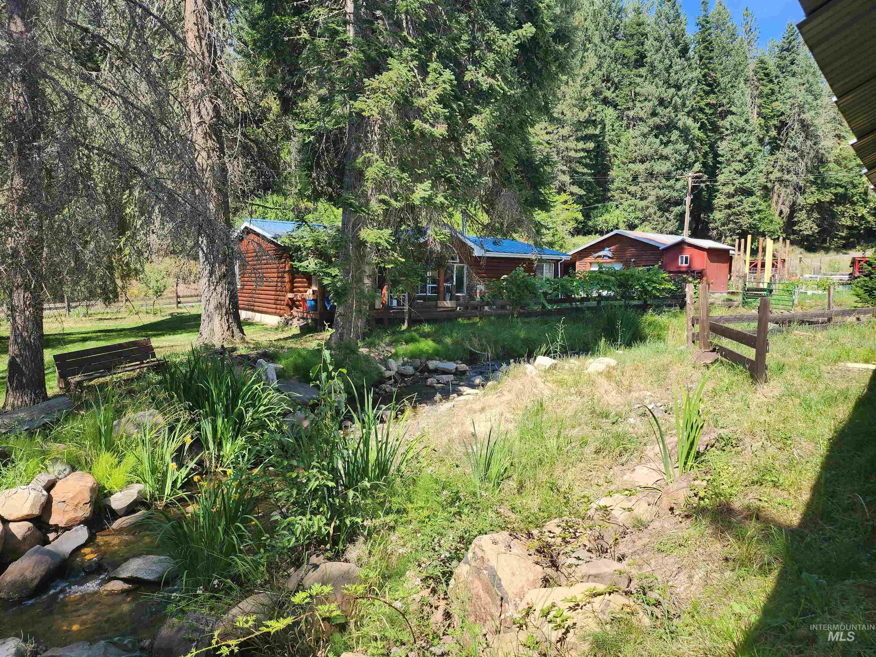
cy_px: 328
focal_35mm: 23
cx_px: 438
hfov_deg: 73.9
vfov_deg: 58.9
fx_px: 582
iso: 12
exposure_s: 1/358
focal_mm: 6.4
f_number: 1.8
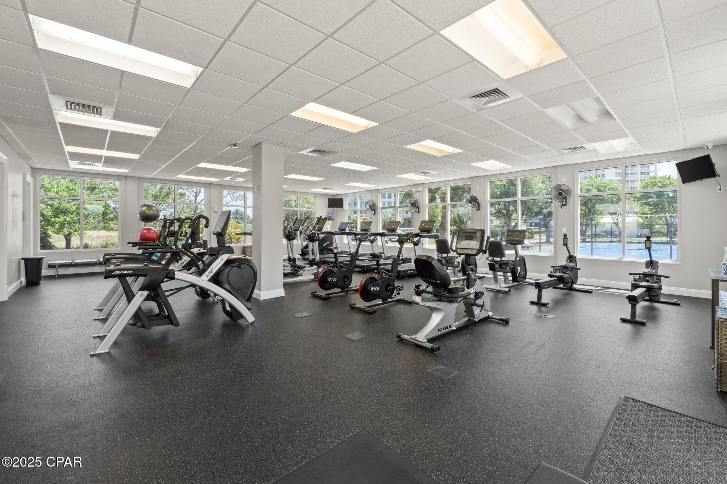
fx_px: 303
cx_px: 364
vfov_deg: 77.3
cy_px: 242
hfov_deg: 100.4
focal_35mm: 15
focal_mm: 10
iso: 320
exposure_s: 1/5
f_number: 8
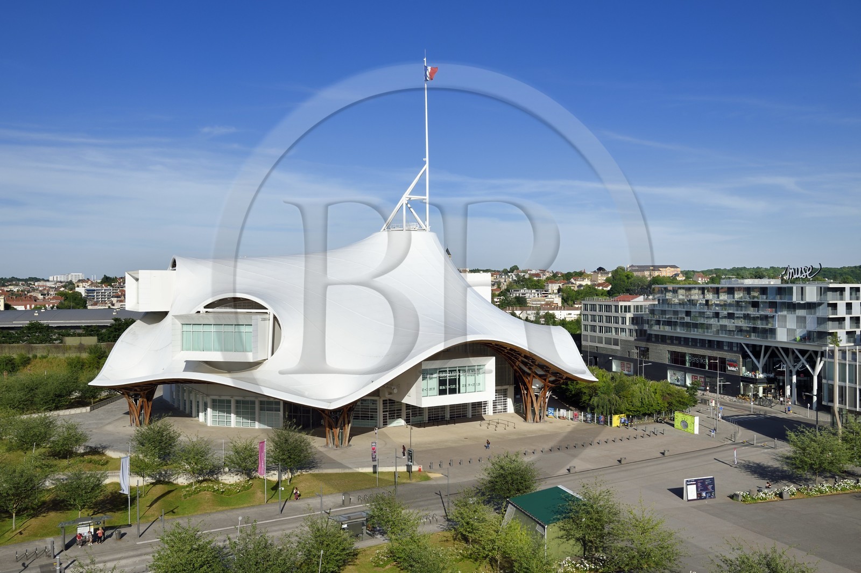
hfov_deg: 60.3
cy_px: 286
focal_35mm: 31
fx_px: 741
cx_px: 430
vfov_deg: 42.3
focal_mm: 31
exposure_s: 1/320
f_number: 14
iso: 200
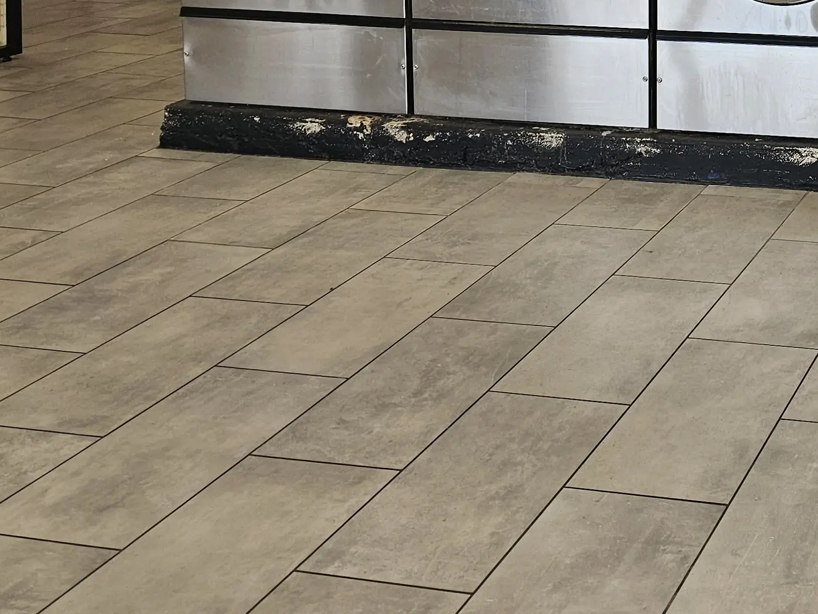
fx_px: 1347
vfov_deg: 23.6
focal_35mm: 57
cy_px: -110
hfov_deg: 29.9
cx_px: 926
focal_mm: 6.3
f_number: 1.7
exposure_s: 1/120
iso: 80
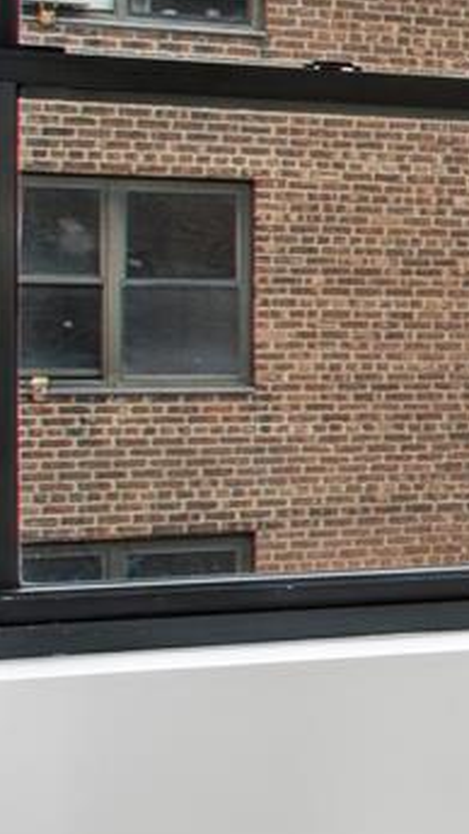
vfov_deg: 21.5
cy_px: 329
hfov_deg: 7.8
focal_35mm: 99
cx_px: 1893
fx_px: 2189
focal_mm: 17
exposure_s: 1/10
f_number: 8
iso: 100
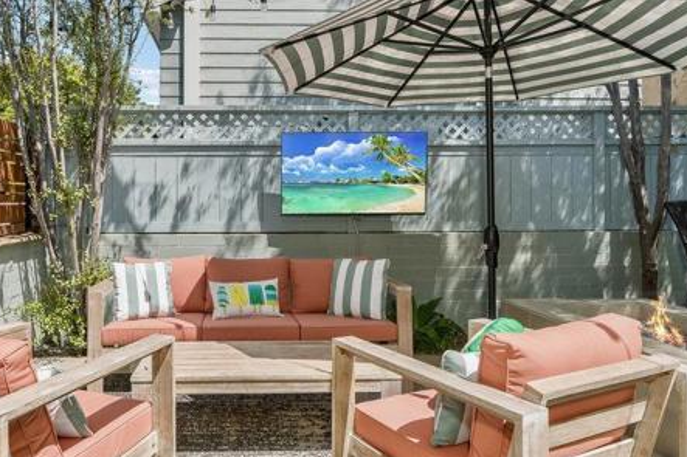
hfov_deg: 68.1
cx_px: 248
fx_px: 496
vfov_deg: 49.4
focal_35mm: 26
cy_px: 204
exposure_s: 1/250
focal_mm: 18
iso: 100
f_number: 5.6
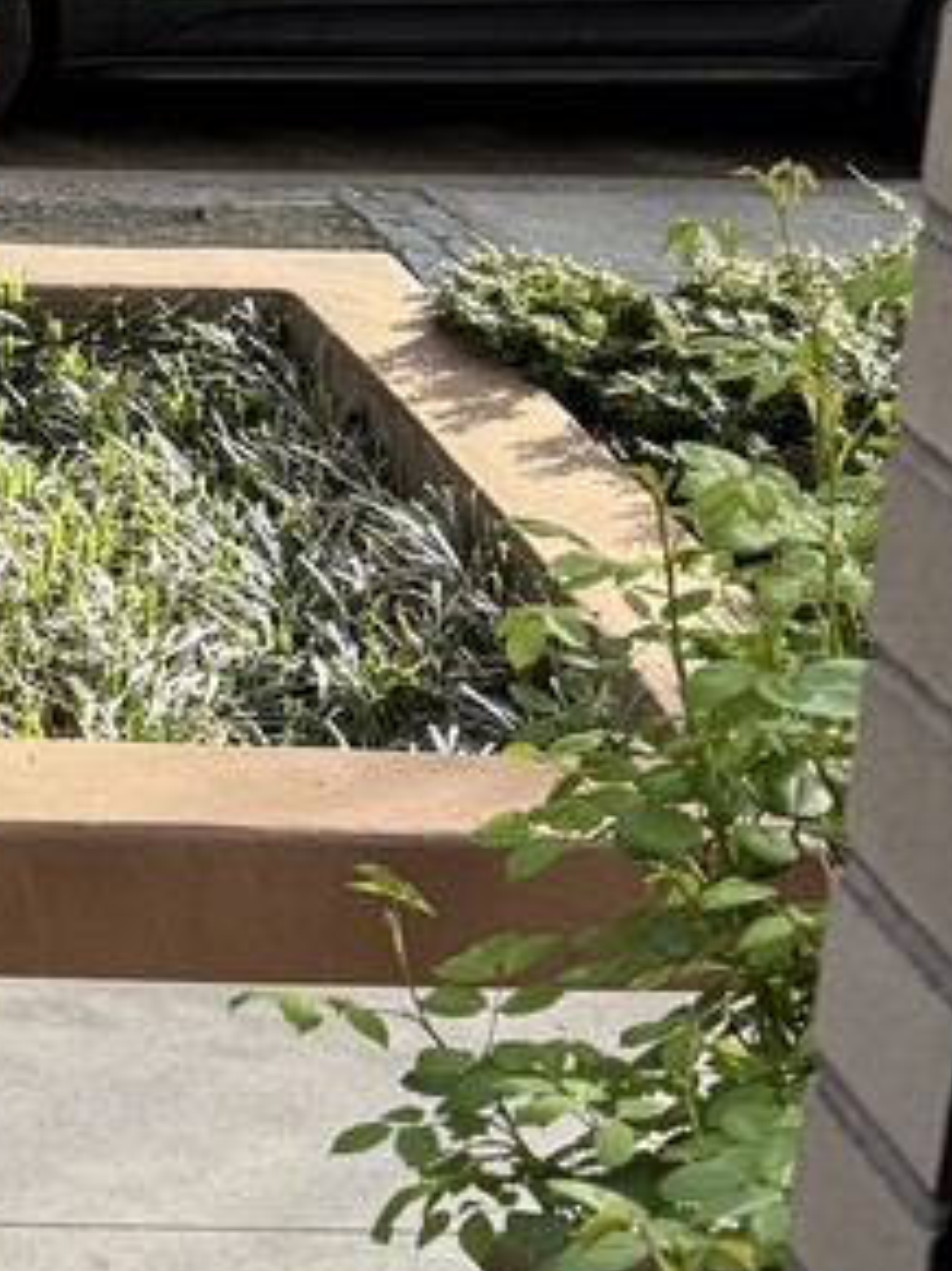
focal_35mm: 110
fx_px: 4037
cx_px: -956
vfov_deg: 17.3
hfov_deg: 12.0
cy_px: -120
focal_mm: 6.76
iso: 100
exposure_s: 1/593
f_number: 1.78
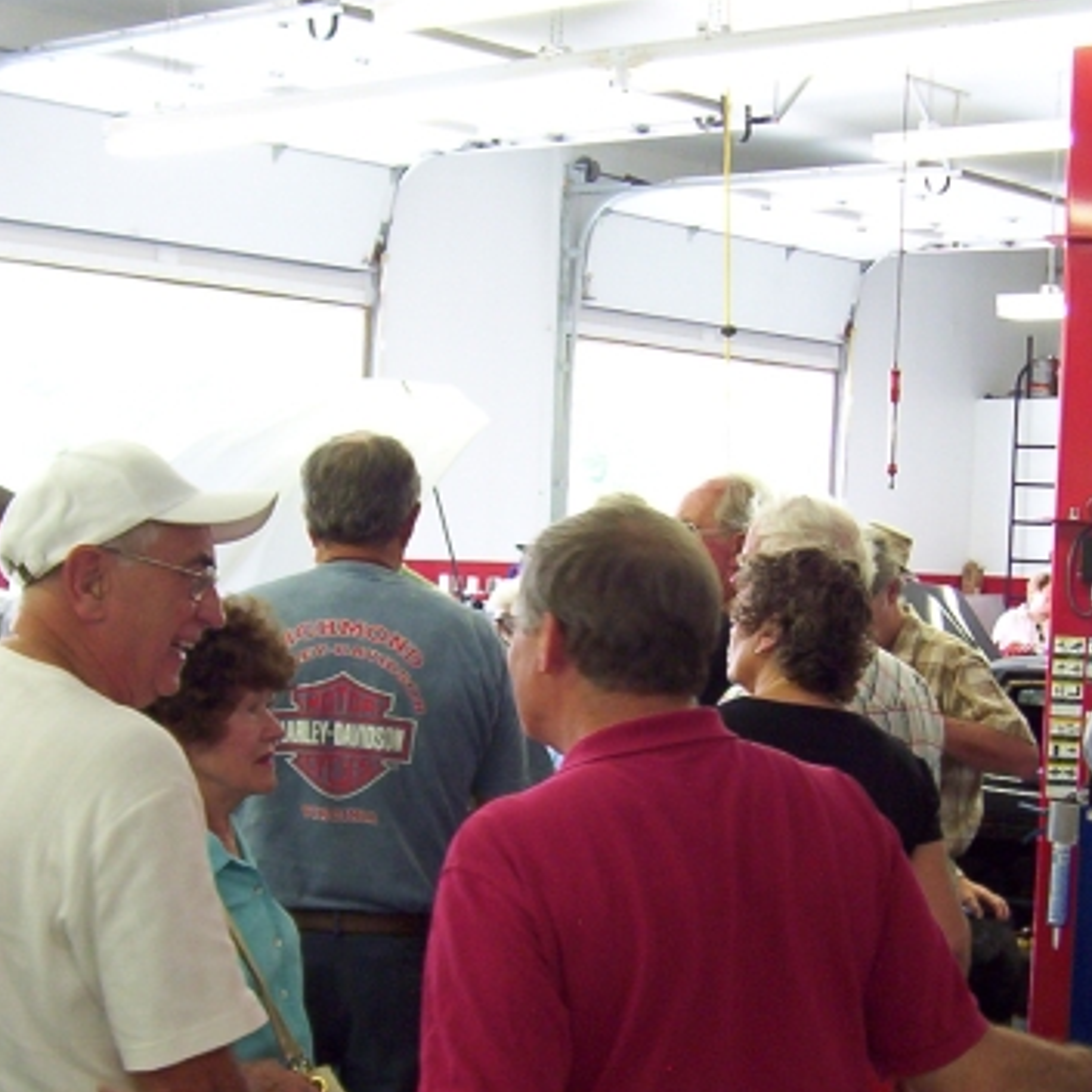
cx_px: 613
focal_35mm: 65
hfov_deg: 26.5
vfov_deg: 26.4
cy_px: 705
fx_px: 2320
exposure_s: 1/36.2
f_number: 2.76
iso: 100
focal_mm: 5.54
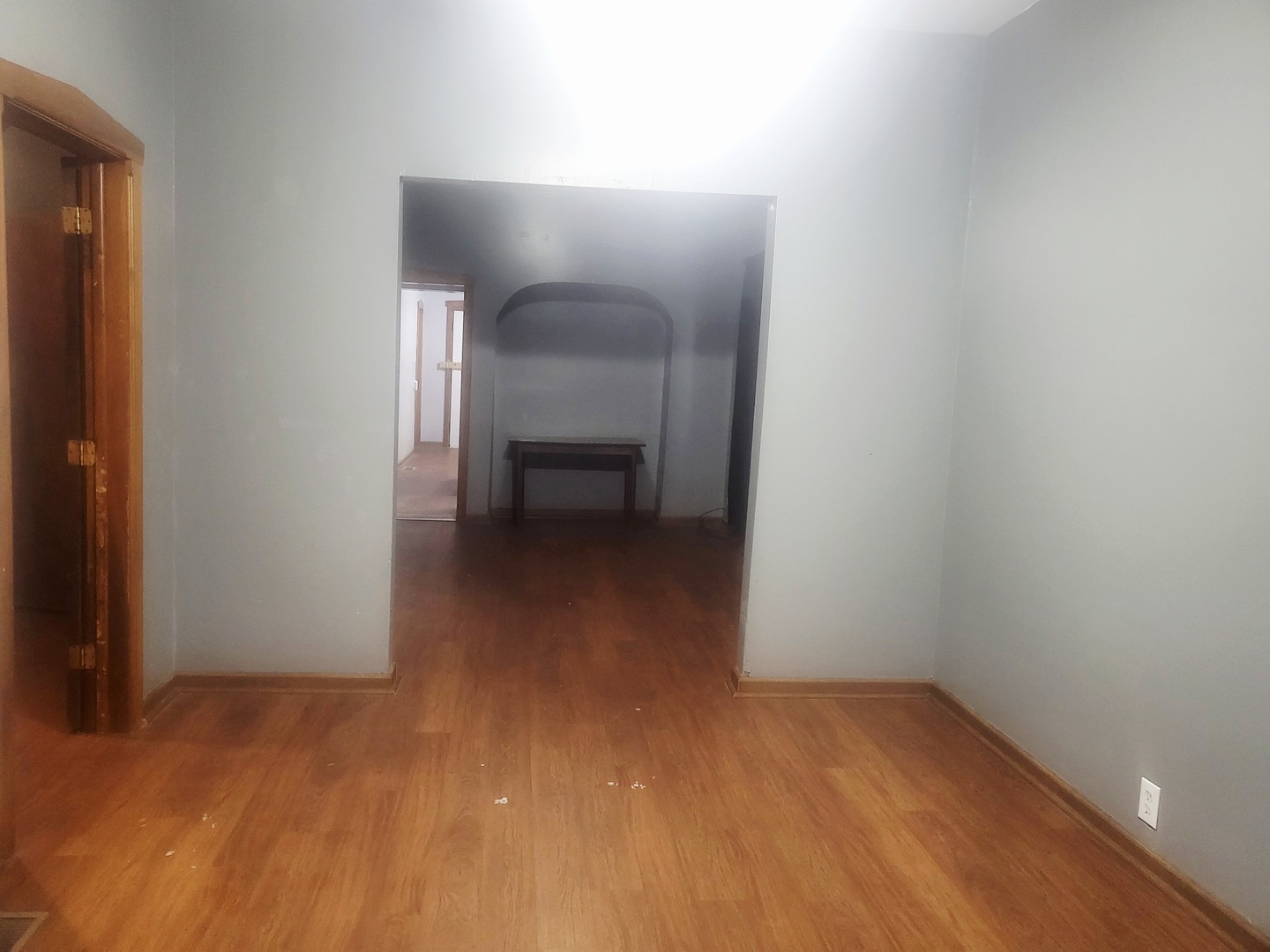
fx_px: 954
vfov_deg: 53.1
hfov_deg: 67.3
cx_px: 635
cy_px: 476
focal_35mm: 26
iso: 640
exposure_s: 1/30
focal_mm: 4.25
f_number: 1.8
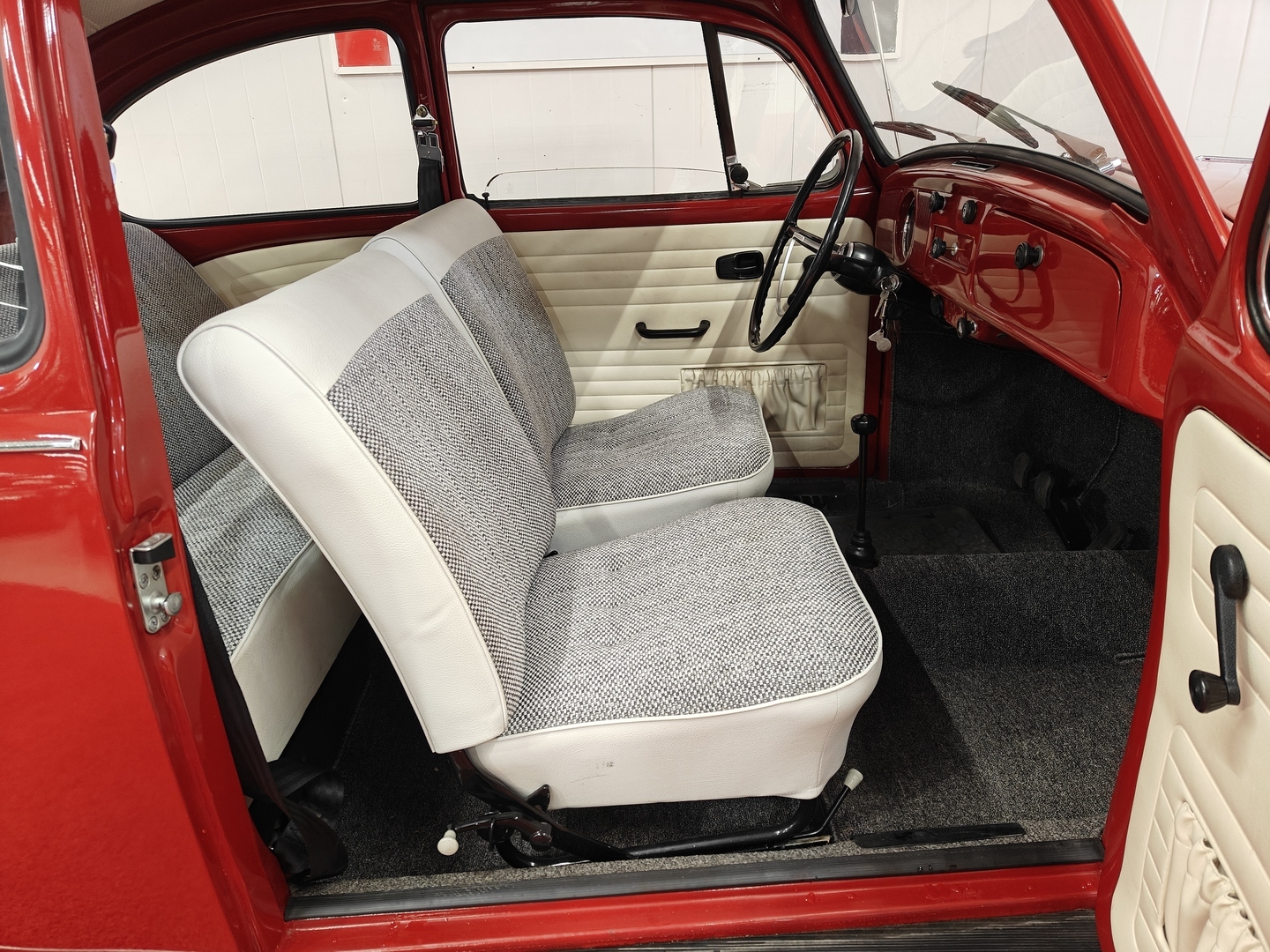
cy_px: 476
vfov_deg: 56.8
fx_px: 881
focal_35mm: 24
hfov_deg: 71.6
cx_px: 635
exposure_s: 1/50
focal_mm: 5.59
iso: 125
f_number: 1.8
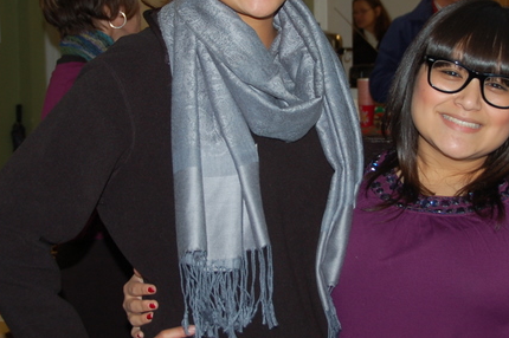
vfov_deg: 16.8
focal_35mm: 81
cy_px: 119
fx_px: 1143
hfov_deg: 25.1
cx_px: 304
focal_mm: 29
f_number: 4.2
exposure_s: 1/60
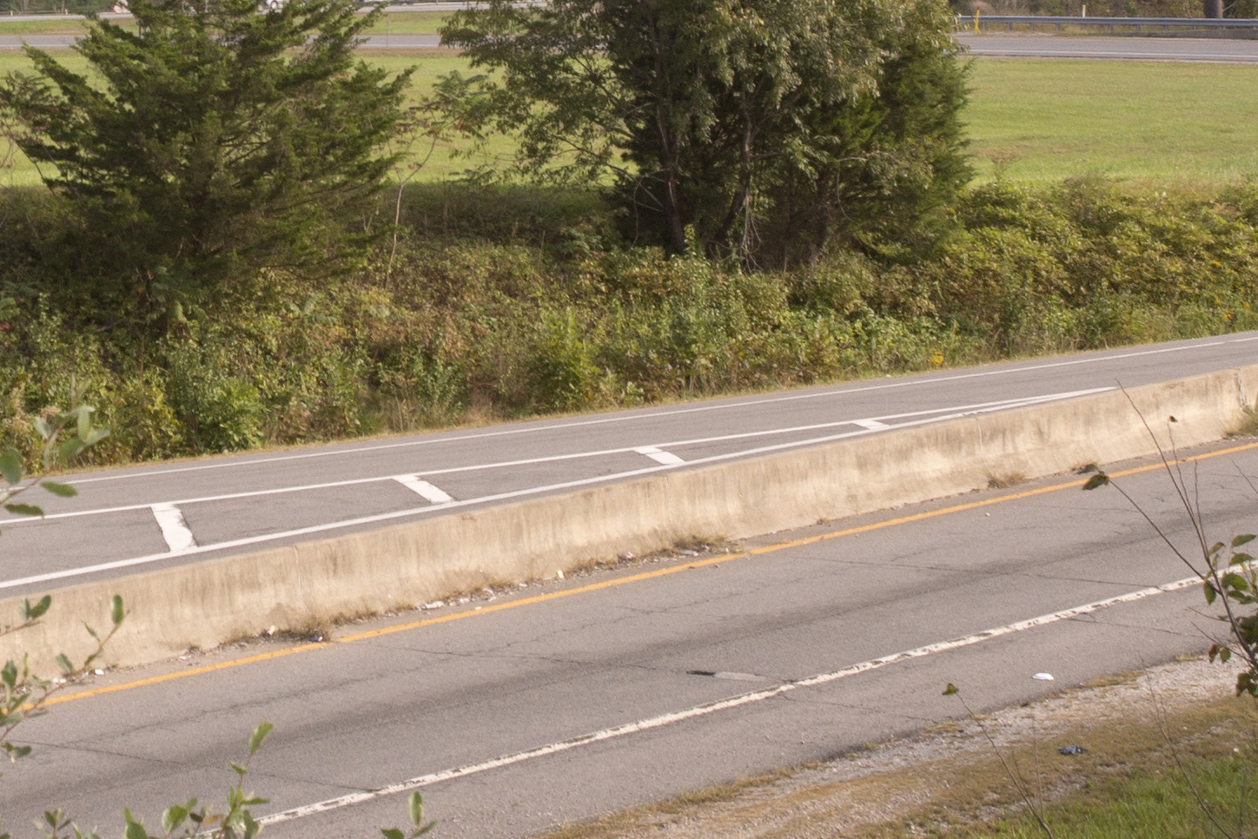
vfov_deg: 9.3
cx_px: 10
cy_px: -172
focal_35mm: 145
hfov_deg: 13.9
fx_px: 5068
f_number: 9
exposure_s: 1/200
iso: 125
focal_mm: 35
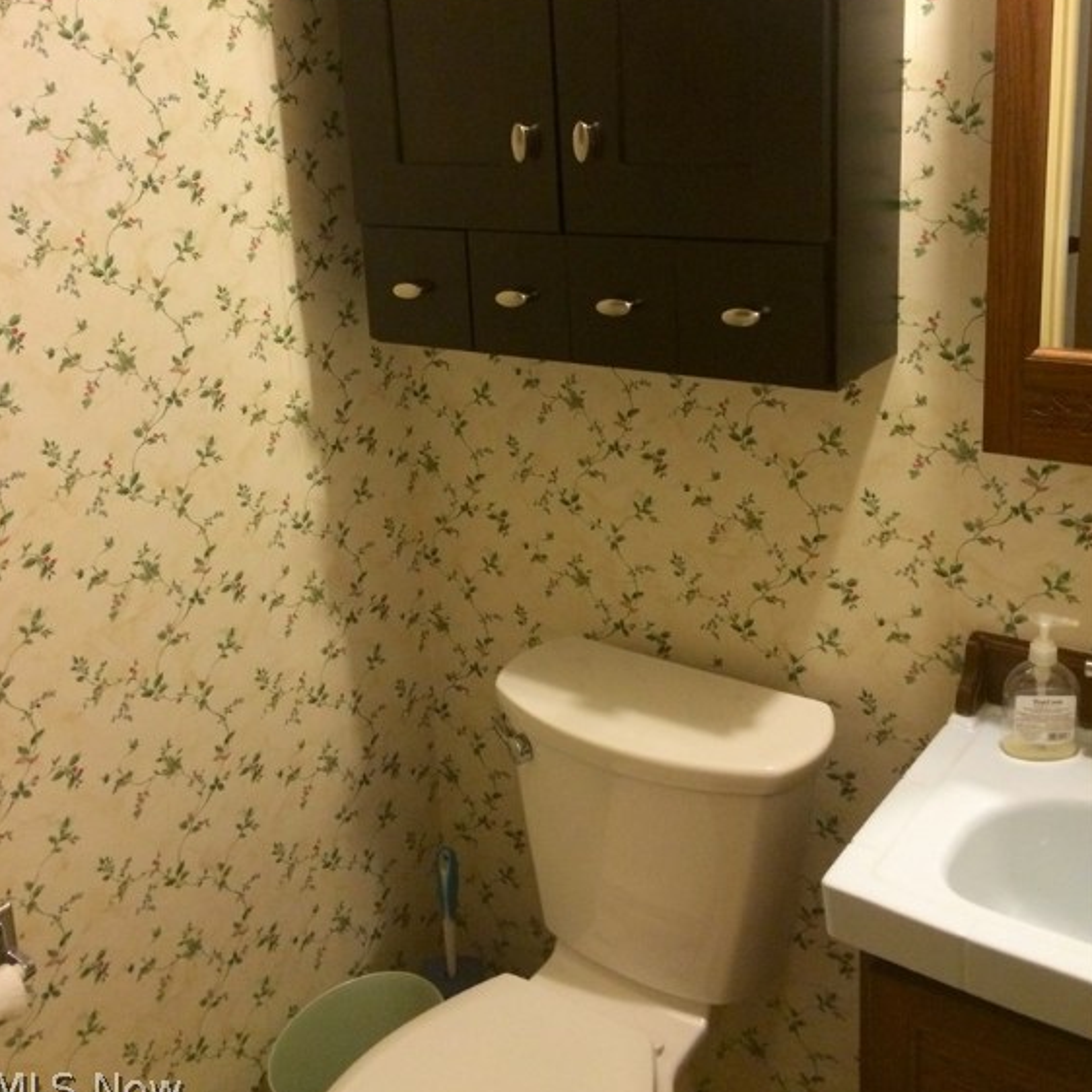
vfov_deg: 46.6
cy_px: 375
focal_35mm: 35
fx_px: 1249
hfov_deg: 47.2
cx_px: 540
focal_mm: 4.15
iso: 320
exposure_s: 1/24
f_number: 2.2
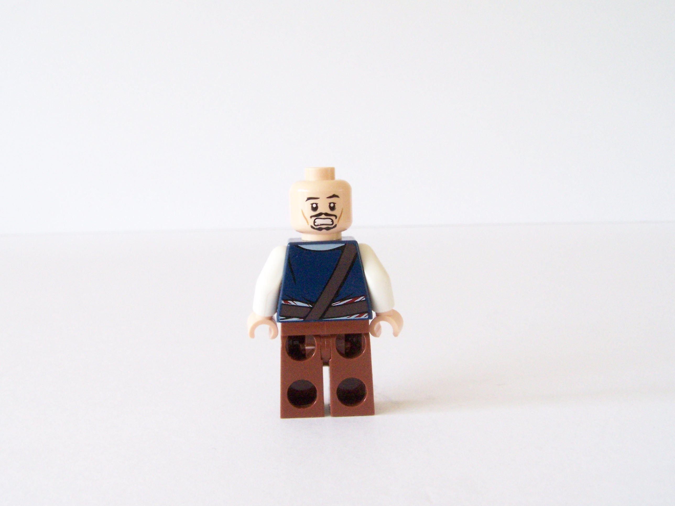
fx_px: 838
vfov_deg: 33.6
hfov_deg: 43.9
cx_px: 338
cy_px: 253
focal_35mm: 43
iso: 400
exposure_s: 1/6
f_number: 7.1
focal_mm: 7.1
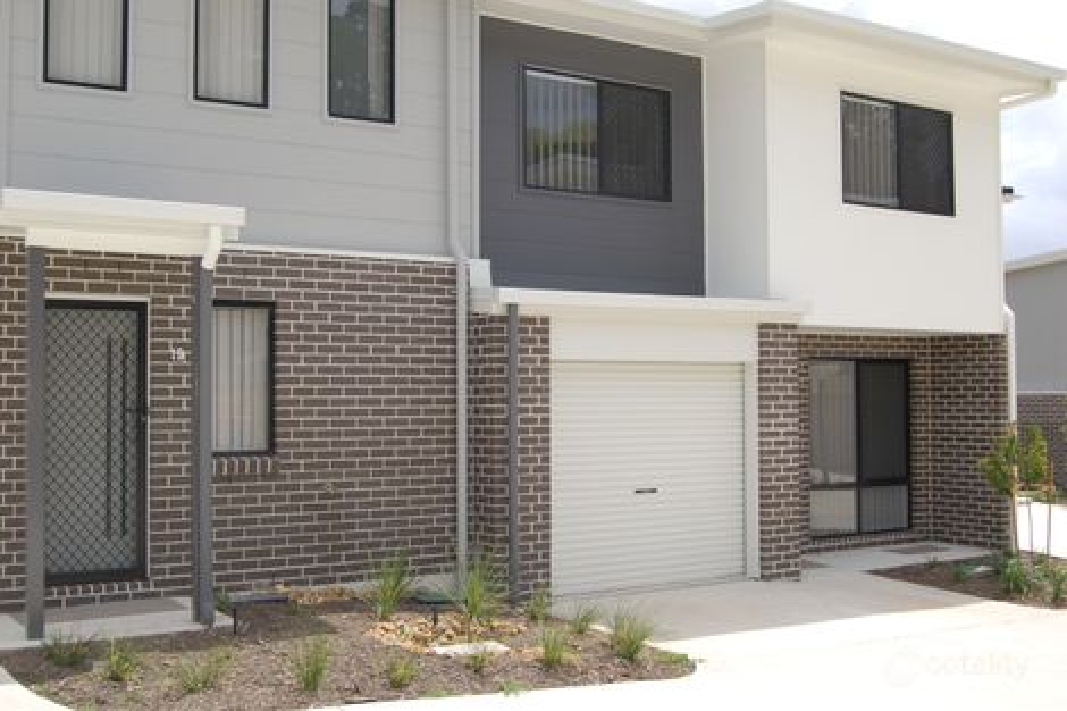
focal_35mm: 39
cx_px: 534
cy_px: 356
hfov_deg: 49.6
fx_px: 1155
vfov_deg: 34.2
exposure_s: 1/500
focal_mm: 26
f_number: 11
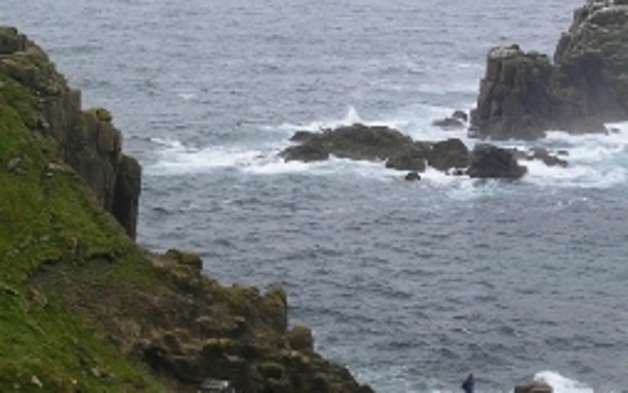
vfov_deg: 13.8
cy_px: 122
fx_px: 1627
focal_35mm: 95
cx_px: 497
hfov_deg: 21.6
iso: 100
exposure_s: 1/350
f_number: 5.6
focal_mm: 7.8
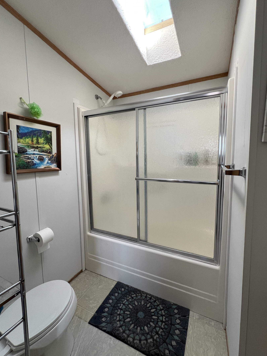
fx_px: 144
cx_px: 137
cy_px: 174
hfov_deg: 85.7
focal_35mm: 14
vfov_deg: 102.0
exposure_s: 1/99
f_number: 1.8
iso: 125
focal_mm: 1.57
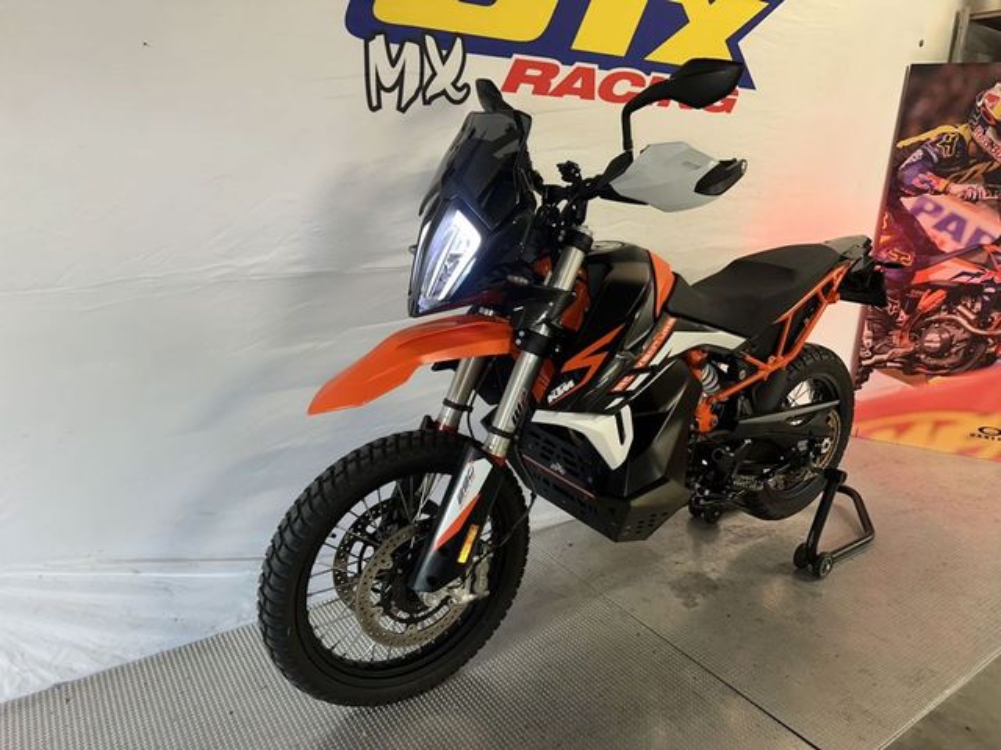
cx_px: 500
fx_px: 694
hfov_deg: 71.6
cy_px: 375
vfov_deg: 56.8
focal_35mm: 24
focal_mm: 6.86
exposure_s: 1/20
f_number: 1.78
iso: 80
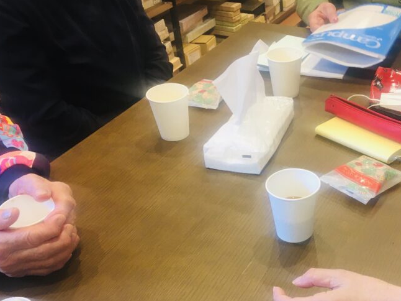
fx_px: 533
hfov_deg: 40.5
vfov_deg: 31.0
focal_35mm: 46
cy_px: 225
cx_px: 280
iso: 64
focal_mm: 4.15
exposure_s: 1/30
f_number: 2.2
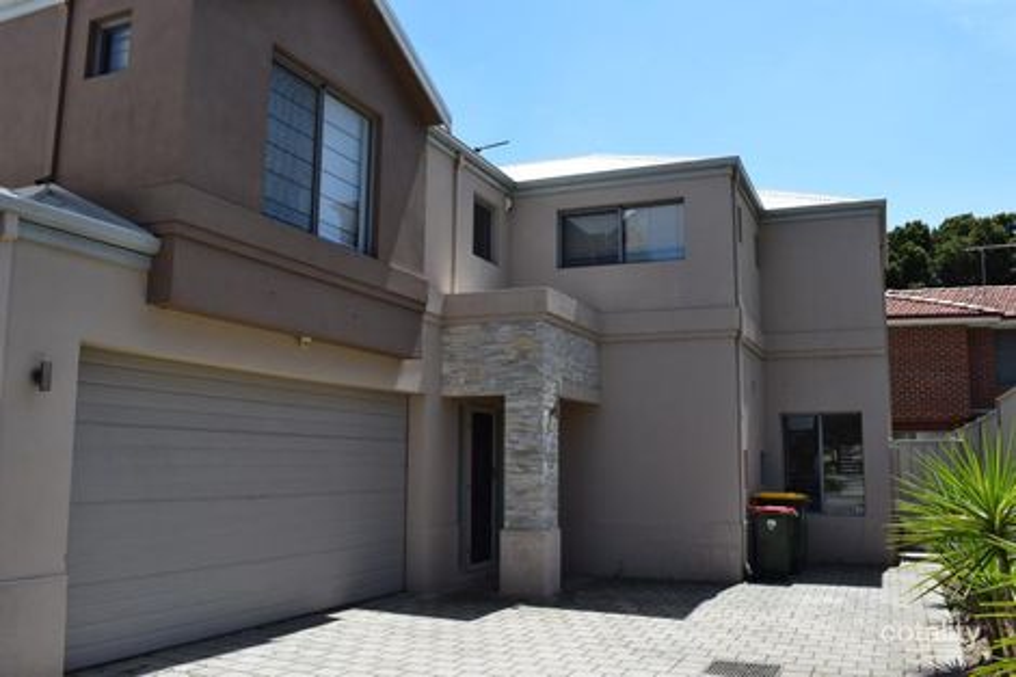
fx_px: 889
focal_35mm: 32
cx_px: 508
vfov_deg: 41.7
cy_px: 338
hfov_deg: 59.5
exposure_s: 1/400
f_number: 11
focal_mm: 21
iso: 400
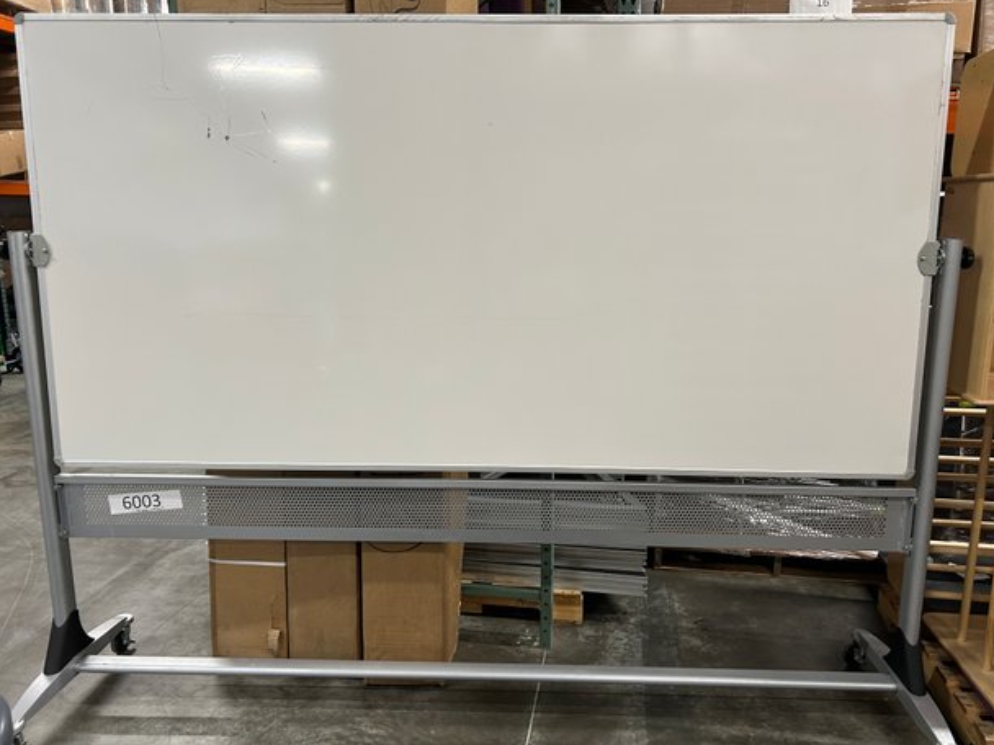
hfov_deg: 65.3
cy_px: 362
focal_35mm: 27
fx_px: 775
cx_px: 514
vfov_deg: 51.3
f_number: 1.5
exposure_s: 1/60
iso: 160
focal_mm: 5.7
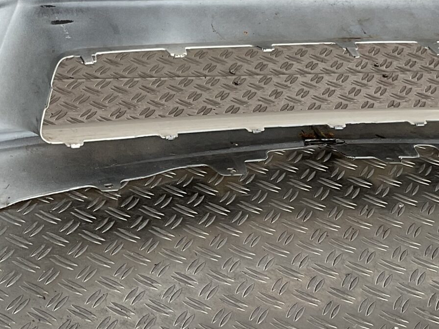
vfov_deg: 17.8
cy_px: 119
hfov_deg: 23.1
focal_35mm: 83
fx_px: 1053
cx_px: 70
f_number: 1.8
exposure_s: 1/287
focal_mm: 3
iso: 16
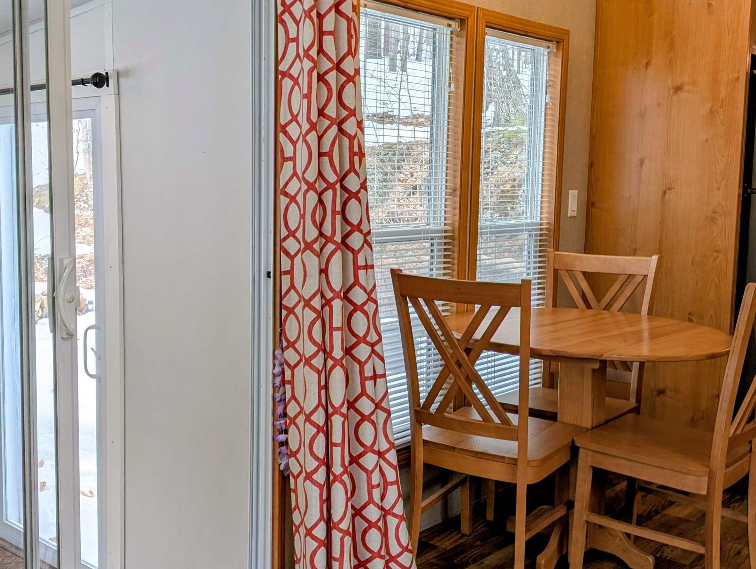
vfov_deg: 36.0
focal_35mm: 40
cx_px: 288
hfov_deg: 46.4
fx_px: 875
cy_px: 272
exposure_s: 1/150
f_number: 1.68
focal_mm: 6.9
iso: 23
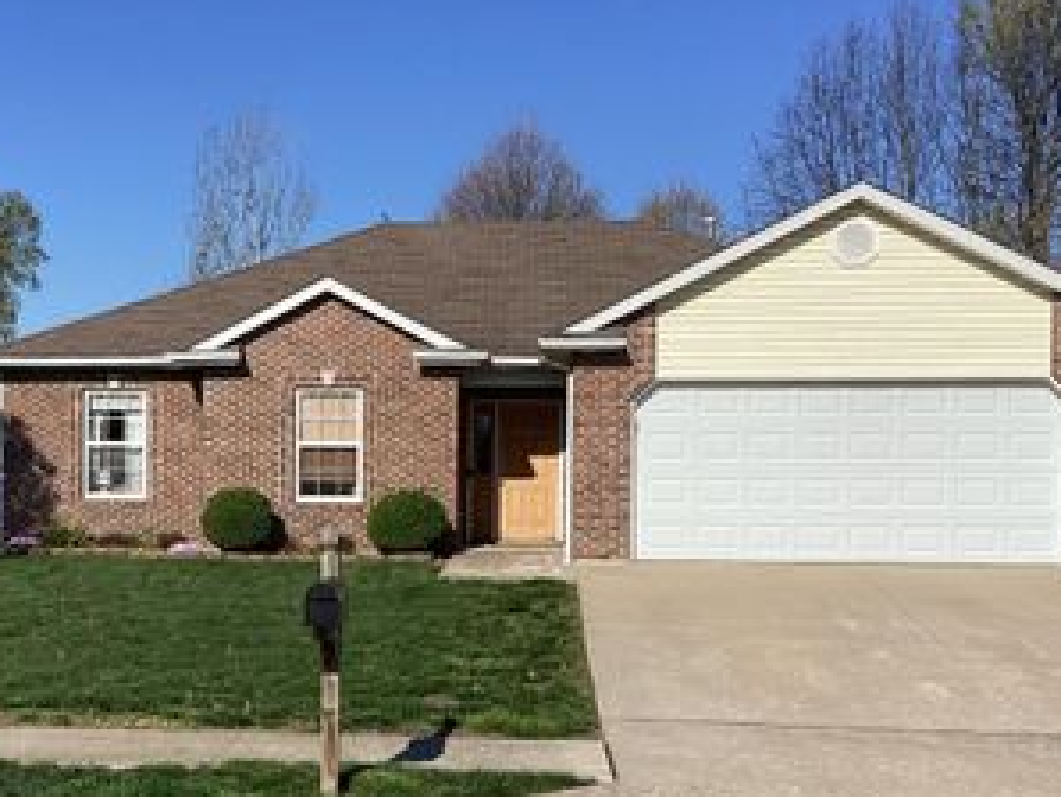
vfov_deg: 27.9
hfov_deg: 36.4
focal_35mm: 52
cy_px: 514
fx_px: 1595
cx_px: 345
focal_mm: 3.3
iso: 25
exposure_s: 1/2262
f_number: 2.4
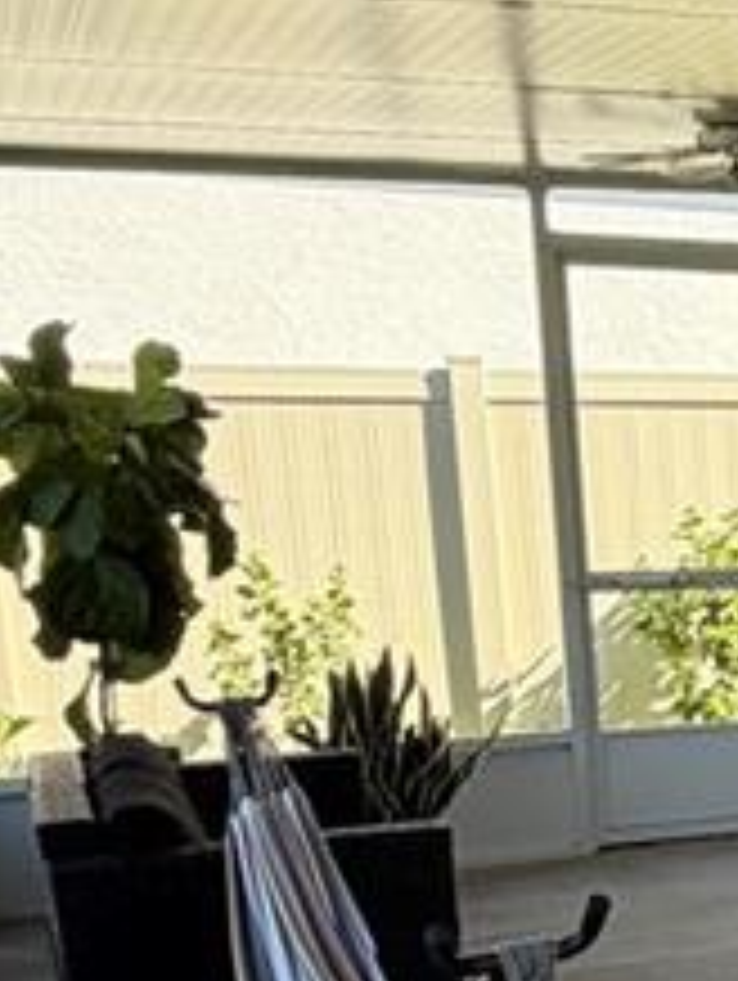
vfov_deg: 24.5
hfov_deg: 15.2
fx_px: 2185
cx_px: 1508
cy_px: 896
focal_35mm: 77
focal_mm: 2.22
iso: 64
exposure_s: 1/164
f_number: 2.2
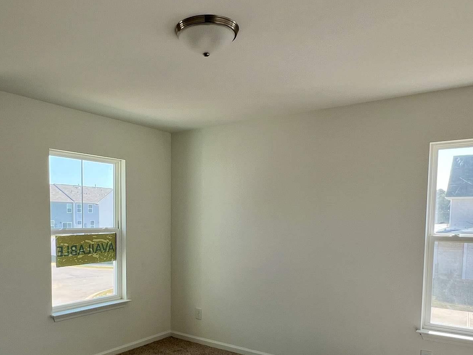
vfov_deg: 48.6
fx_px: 383
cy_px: 247
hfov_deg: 62.9
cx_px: 188
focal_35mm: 28
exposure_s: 1/198
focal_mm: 1.57
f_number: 1.8
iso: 32
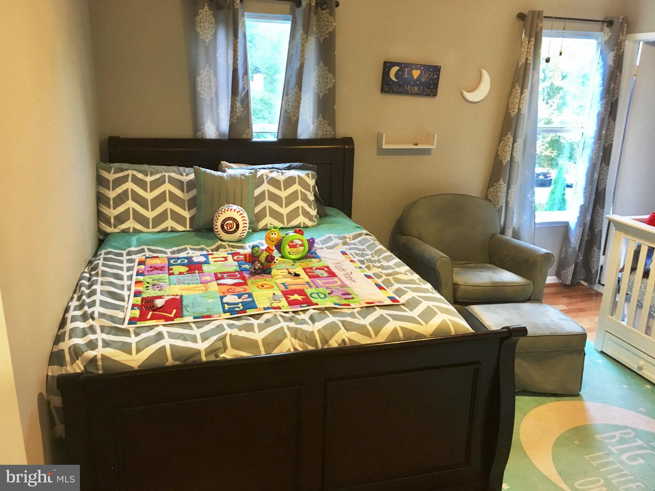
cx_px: 328
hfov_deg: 61.7
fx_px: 549
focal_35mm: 29
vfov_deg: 48.2
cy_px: 246
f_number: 2.2
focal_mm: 4.15
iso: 200
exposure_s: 1/20
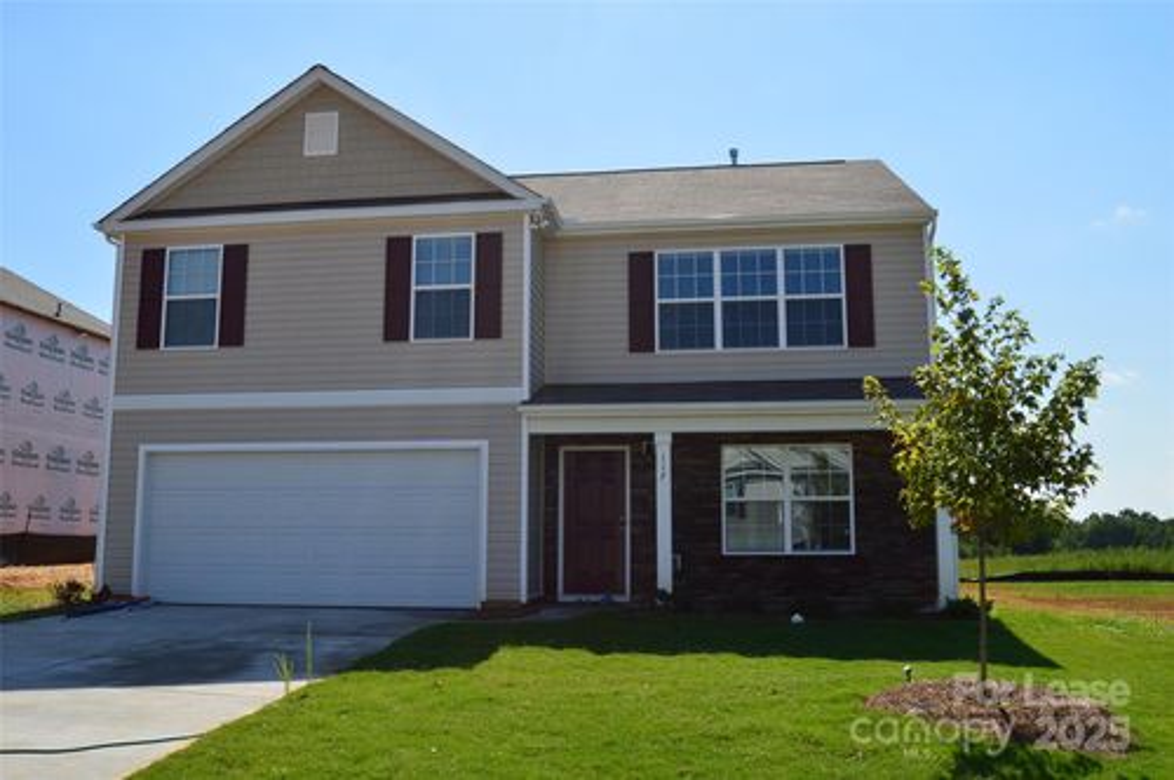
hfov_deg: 57.3
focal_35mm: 33
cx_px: 587
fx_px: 1075
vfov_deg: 39.9
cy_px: 390
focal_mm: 22
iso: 320
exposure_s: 1/500
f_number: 11
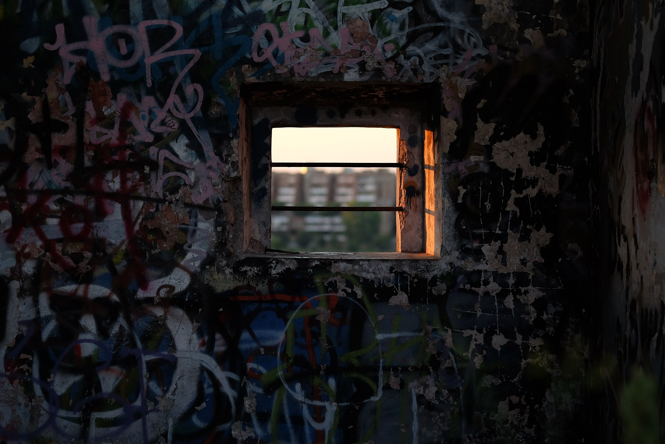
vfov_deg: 13.4
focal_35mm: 102
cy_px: 198
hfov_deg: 20.0
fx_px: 1884
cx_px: 328
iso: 800
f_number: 2.4
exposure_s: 1/1000
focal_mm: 60
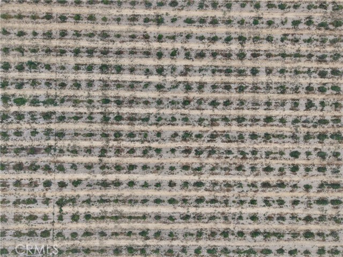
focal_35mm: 24
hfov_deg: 71.6
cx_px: 172
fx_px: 238
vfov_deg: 56.8
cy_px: 128
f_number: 1.8
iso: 100
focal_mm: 8.67
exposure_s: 1/1000
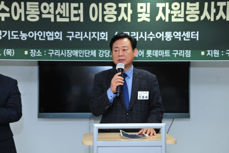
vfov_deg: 26.0
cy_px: 76
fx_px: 331
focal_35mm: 52
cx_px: 114
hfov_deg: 38.2
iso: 800
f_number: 5.6
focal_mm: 52
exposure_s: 1/125
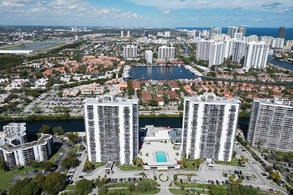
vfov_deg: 51.2
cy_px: 89
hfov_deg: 71.5
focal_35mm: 25
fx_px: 203
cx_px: 146
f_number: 1.7
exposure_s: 1/6000
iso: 200
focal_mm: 6.72
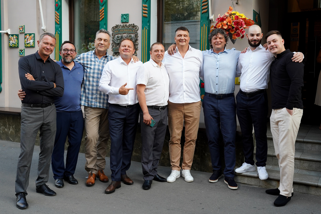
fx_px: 330
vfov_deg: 35.9
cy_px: 107
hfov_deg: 51.9
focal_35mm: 37
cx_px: 160
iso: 1000
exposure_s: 1/100
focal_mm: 37
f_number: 7.1
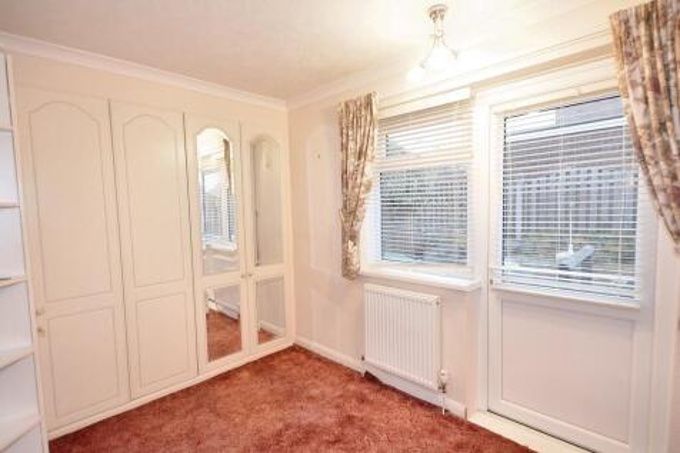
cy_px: 226
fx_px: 283
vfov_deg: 77.3
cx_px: 340
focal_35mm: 15
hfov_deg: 100.4
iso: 2800
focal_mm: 10
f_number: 4
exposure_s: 1/60
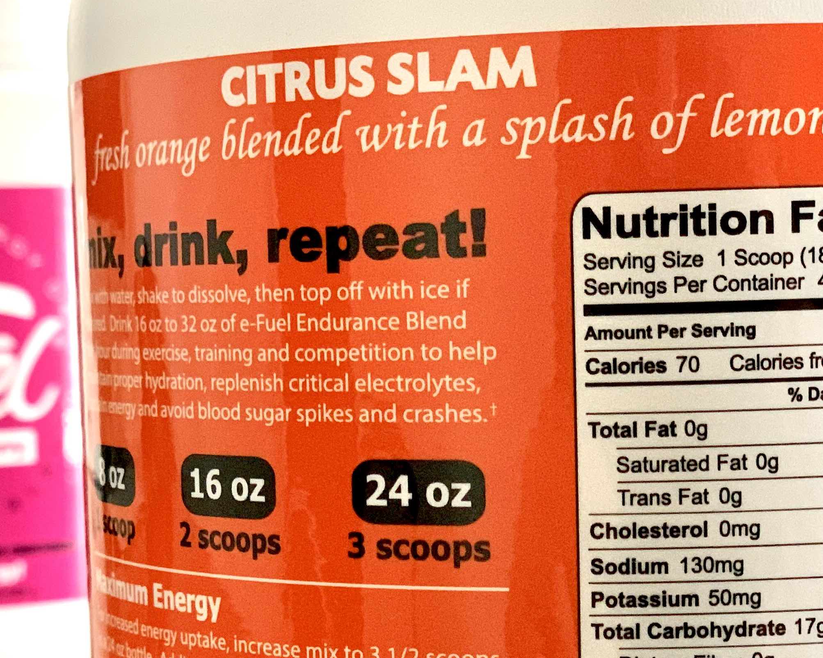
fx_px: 2485
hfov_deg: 18.8
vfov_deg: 15.0
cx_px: 295
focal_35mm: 102
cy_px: 570
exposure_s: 1/63
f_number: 2.4
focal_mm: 6
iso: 125
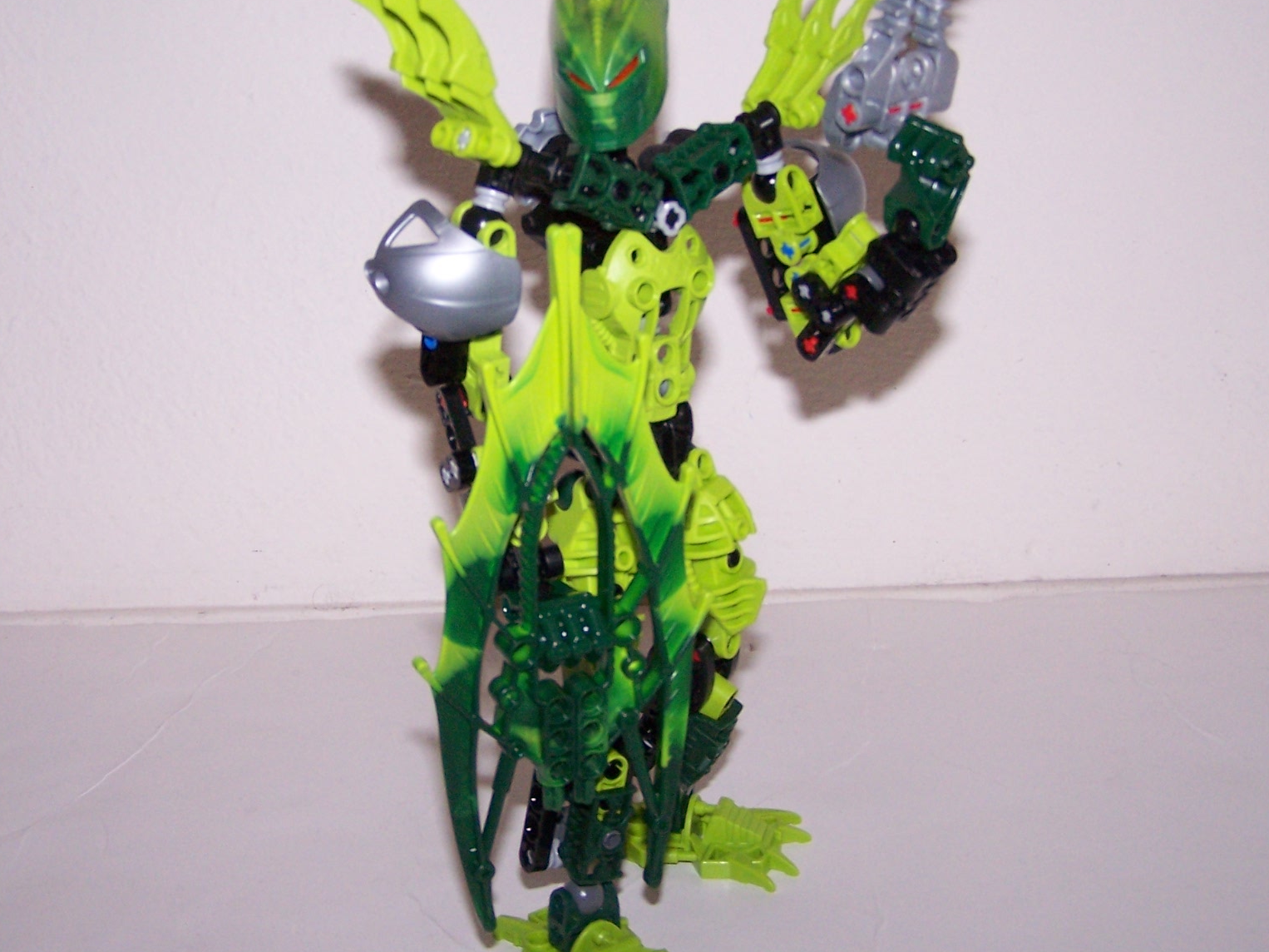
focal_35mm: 51
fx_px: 1869
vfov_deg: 28.5
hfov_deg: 37.4
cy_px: 427
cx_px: 561
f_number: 2.8
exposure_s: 1/60
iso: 140
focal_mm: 6.3
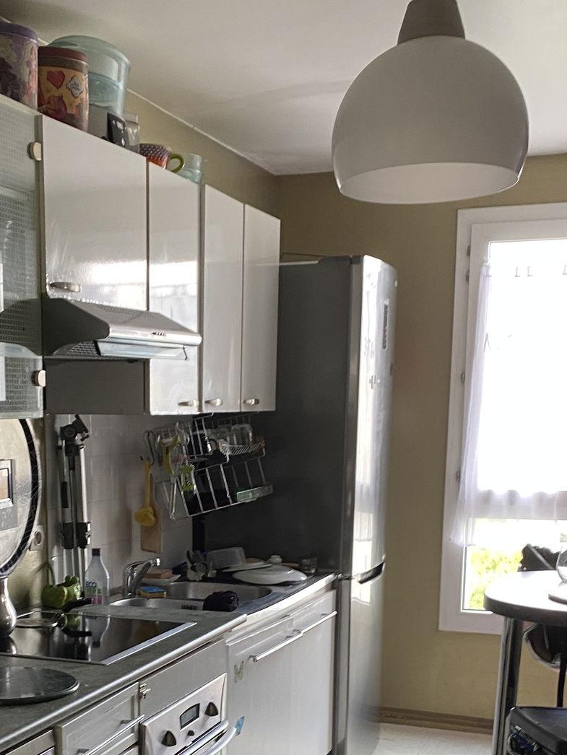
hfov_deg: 27.1
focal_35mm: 53
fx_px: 1157
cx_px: 133
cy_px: 597
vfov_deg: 35.1
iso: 125
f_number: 1.8
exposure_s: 1/50
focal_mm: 4.25
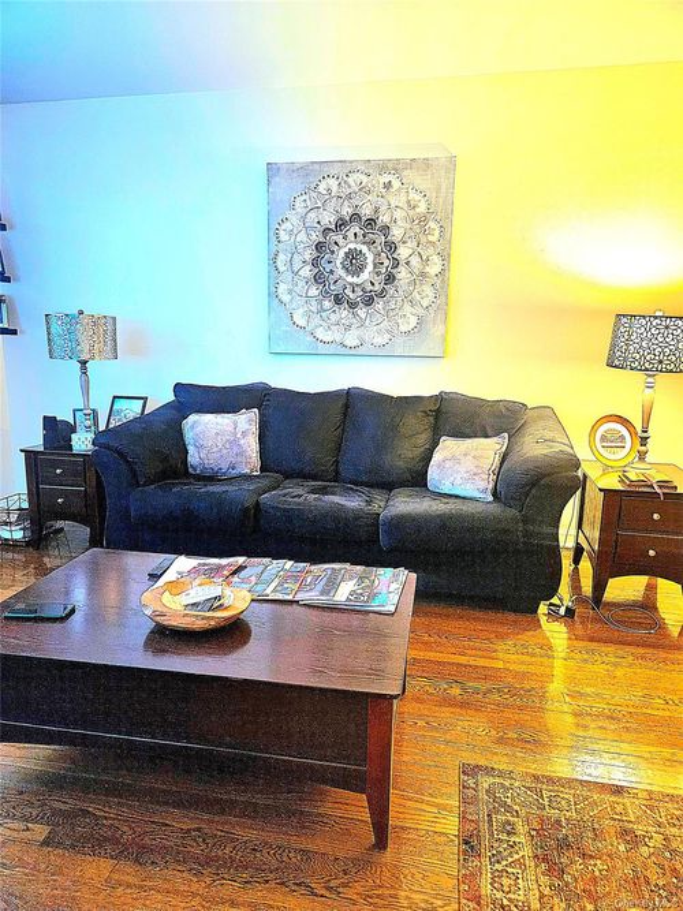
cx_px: 342
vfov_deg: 73.9
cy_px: 456
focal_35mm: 23
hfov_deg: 58.9
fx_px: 605
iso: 640
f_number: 1.8
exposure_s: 1/30
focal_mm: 5.4
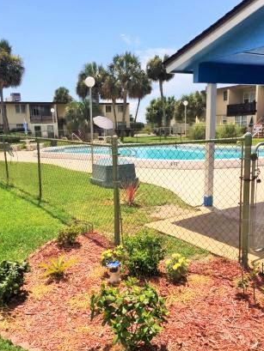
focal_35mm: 34
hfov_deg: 41.8
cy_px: 205
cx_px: 130
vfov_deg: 53.7
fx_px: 346
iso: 32
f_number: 2.2
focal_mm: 4.15
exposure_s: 1/2475
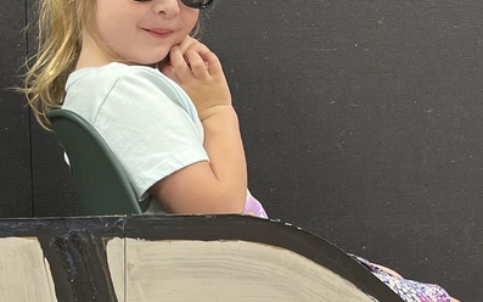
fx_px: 934
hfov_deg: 28.2
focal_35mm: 71
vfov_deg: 18.0
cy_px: 276
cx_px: 74
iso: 320
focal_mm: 5.1
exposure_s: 1/60
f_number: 1.6
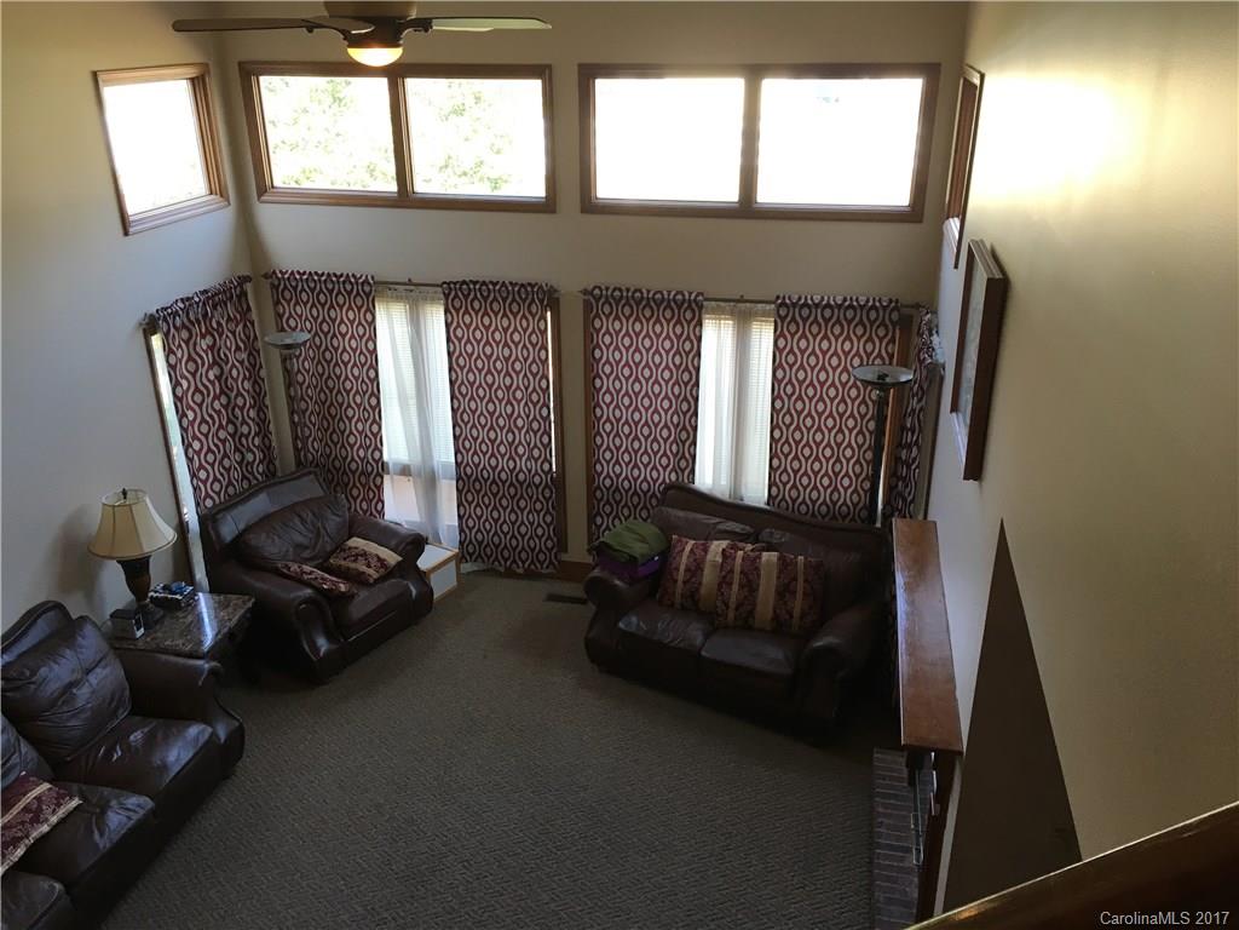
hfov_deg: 61.7
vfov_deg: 48.2
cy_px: 465
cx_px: 620
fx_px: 1038
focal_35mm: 29
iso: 32
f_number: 2.2
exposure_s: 1/30
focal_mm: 4.15
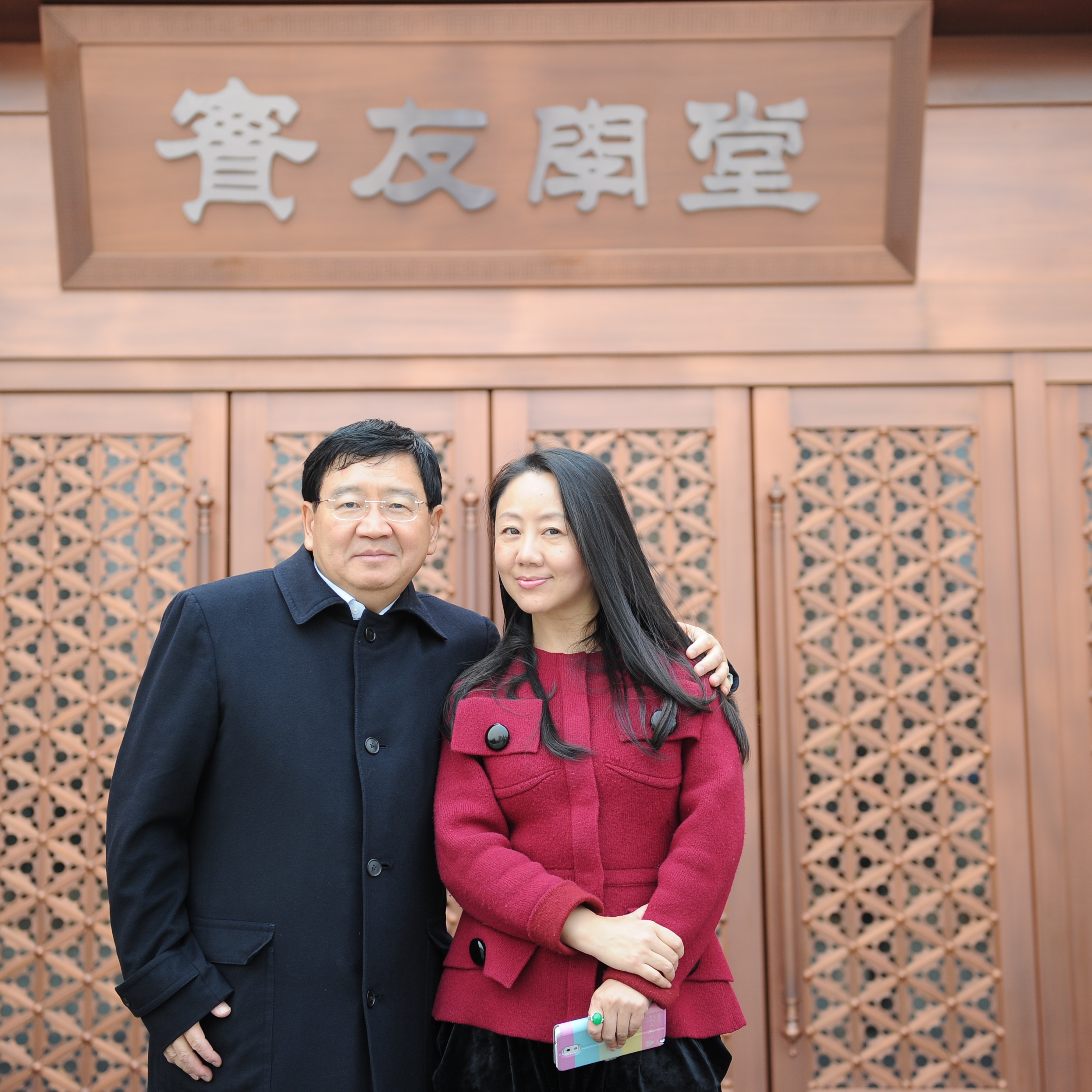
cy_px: 552
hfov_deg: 27.7
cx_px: 508
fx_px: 2213
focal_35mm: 62
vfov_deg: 27.7
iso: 500
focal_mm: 48
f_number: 2.8
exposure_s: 1/160
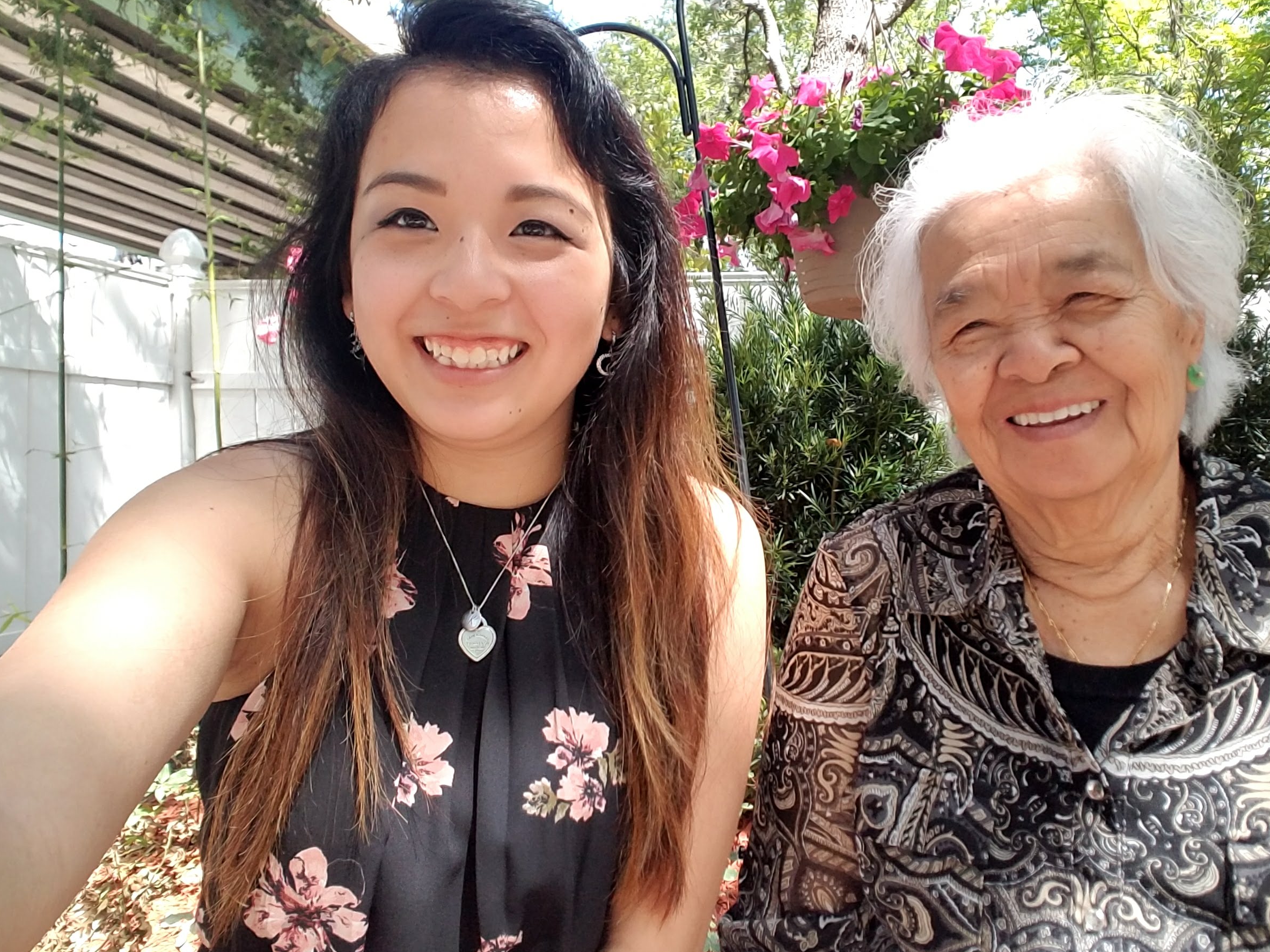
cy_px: 434
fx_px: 844
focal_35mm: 23
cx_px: 676
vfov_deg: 58.8
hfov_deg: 73.8
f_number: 1.7
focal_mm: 2.1
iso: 50
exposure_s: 1/282
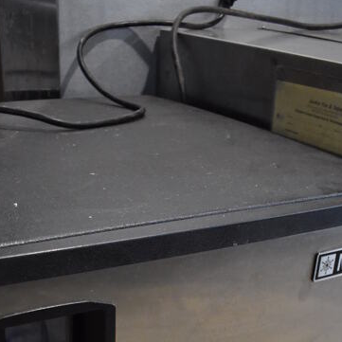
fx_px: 648
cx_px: 157
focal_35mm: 58
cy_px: 396
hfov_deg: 29.5
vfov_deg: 26.7
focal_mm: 18
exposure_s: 1/125
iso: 2500
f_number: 3.5
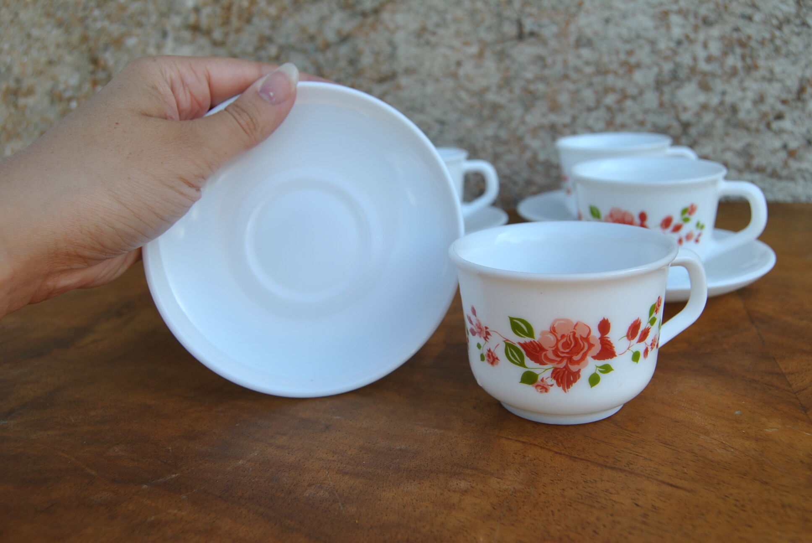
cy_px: 272
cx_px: 406
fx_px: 745
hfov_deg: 57.2
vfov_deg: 40.1
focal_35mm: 33
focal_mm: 22
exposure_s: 1/160
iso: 100
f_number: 6.3
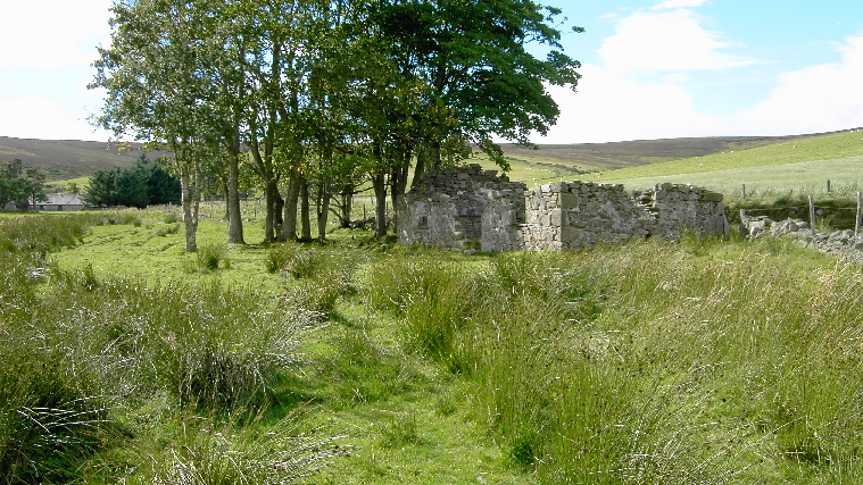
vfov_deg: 27.6
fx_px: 984
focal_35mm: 43
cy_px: 186
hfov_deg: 47.4
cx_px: 433
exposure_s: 1/200
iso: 100
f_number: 6.7
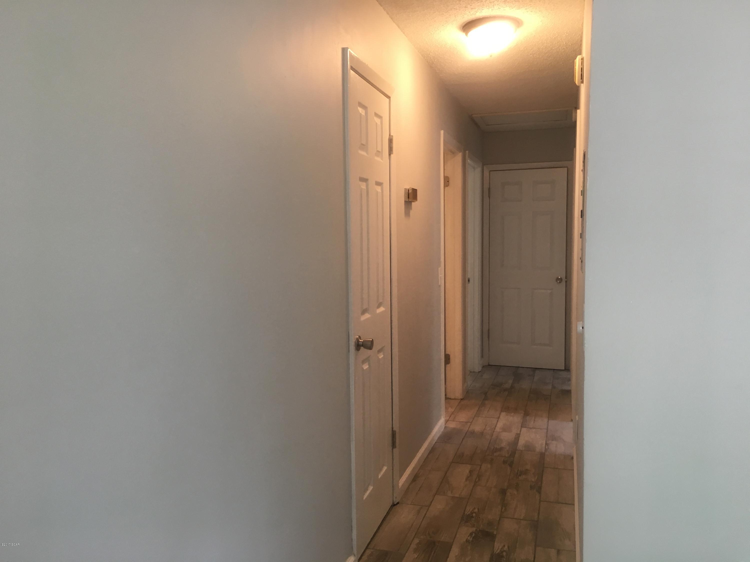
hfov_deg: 61.7
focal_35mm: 29
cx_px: 375
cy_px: 281
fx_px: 628
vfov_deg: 48.2
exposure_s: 1/30
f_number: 2.2
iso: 80
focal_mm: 4.15
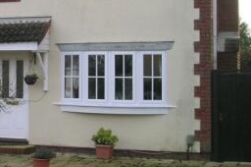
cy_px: 46
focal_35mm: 83
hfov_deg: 23.8
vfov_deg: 16.3
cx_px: 21
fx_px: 578
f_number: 5.3
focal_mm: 7.2
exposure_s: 1/126
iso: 50
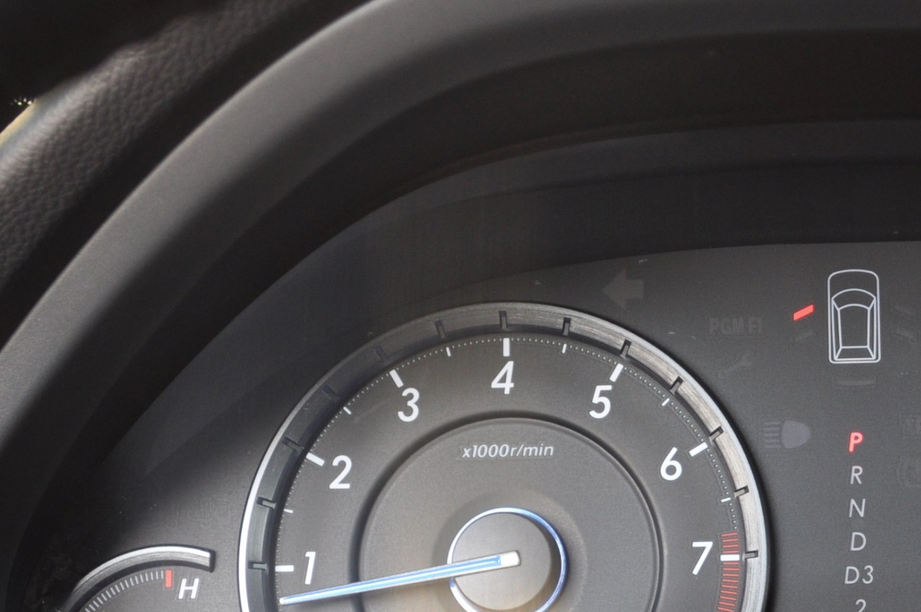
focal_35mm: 121
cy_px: 482
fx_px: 3092
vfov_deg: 11.3
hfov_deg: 16.7
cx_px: 842
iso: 400
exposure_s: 1/80
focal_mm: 40
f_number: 5.3
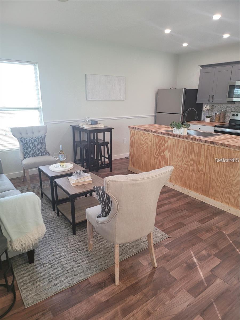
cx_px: 120
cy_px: 160
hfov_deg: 53.1
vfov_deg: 67.3
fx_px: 240
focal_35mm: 26
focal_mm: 5
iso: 160
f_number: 1.8
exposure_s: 1/119
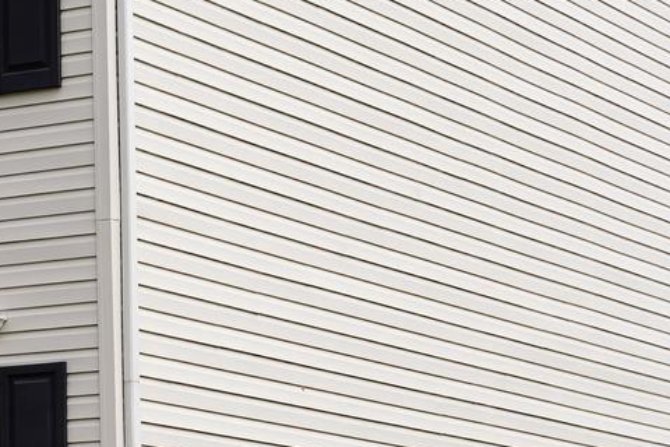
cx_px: -423
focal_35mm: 163
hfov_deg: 11.9
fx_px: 3039
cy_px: 332
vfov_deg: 8.4
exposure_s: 1/640
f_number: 5
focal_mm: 38.3
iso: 100
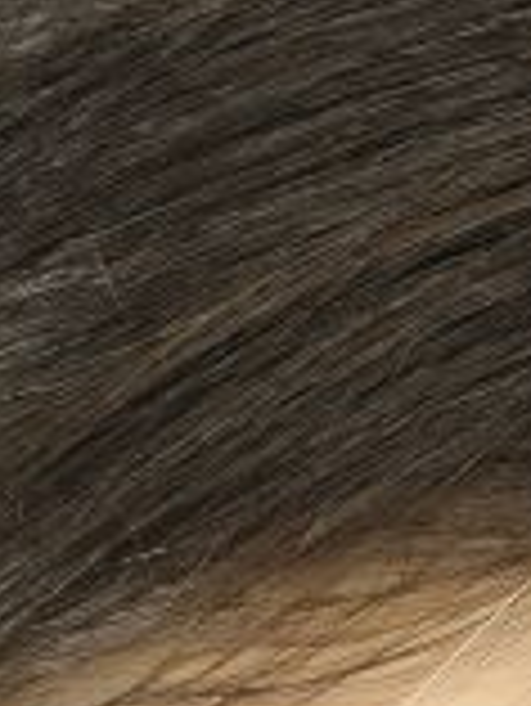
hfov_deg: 3.4
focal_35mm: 438
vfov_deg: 4.2
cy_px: 2689
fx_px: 8946
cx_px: 747
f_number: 16
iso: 100
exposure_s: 1/100
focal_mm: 55
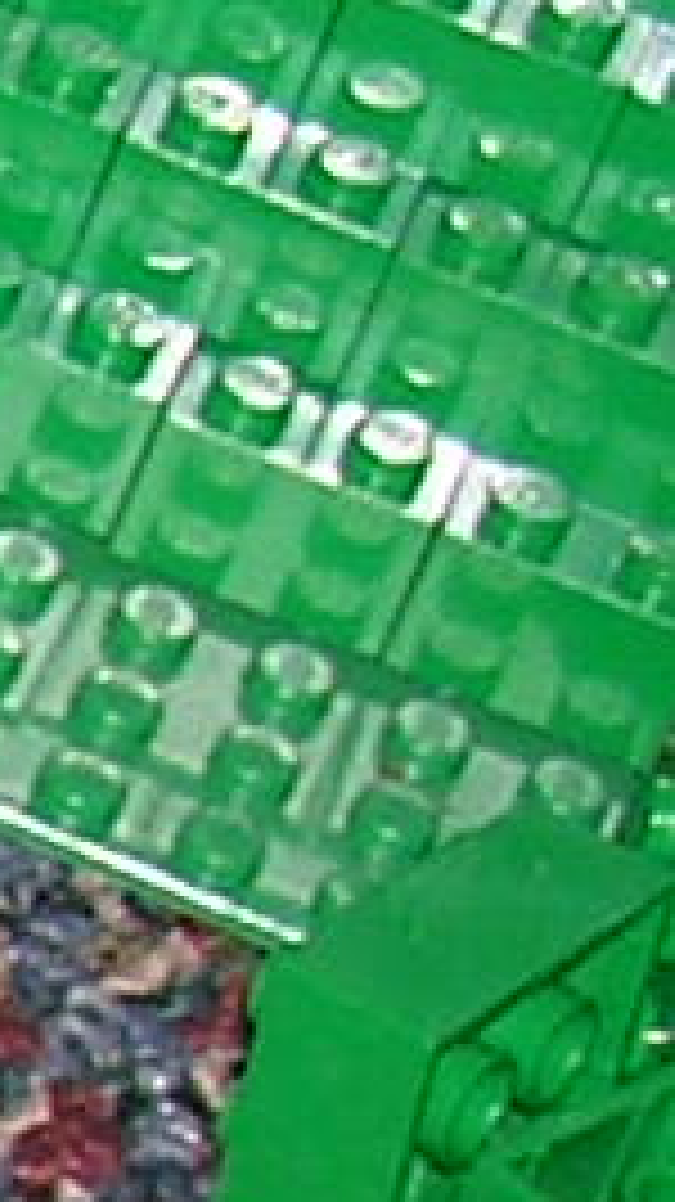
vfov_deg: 6.6
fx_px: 10128
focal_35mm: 318
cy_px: 2125
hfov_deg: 3.3
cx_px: -3766
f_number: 2.8
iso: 100
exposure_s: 1/60.1
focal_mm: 5.8
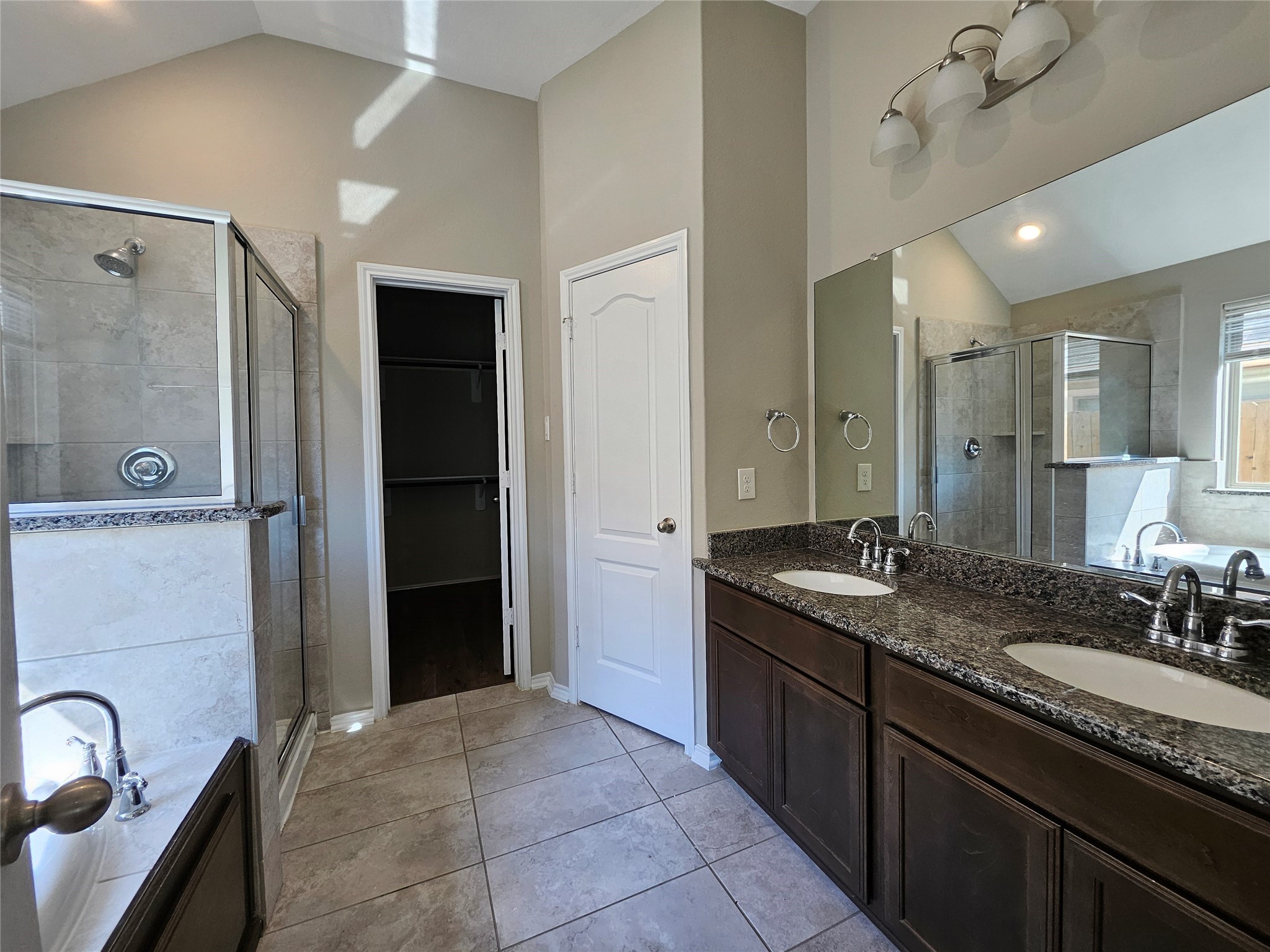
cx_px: 635
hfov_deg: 106.2
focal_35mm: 13
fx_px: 477
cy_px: 476
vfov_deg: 89.9
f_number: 2.2
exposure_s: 1/60
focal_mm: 1.74
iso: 64
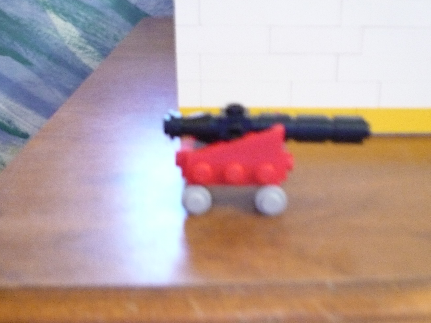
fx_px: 511
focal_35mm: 41
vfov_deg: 35.1
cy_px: 149
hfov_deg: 45.7
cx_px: 238
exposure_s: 1/8
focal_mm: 5.8
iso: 400
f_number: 2.8
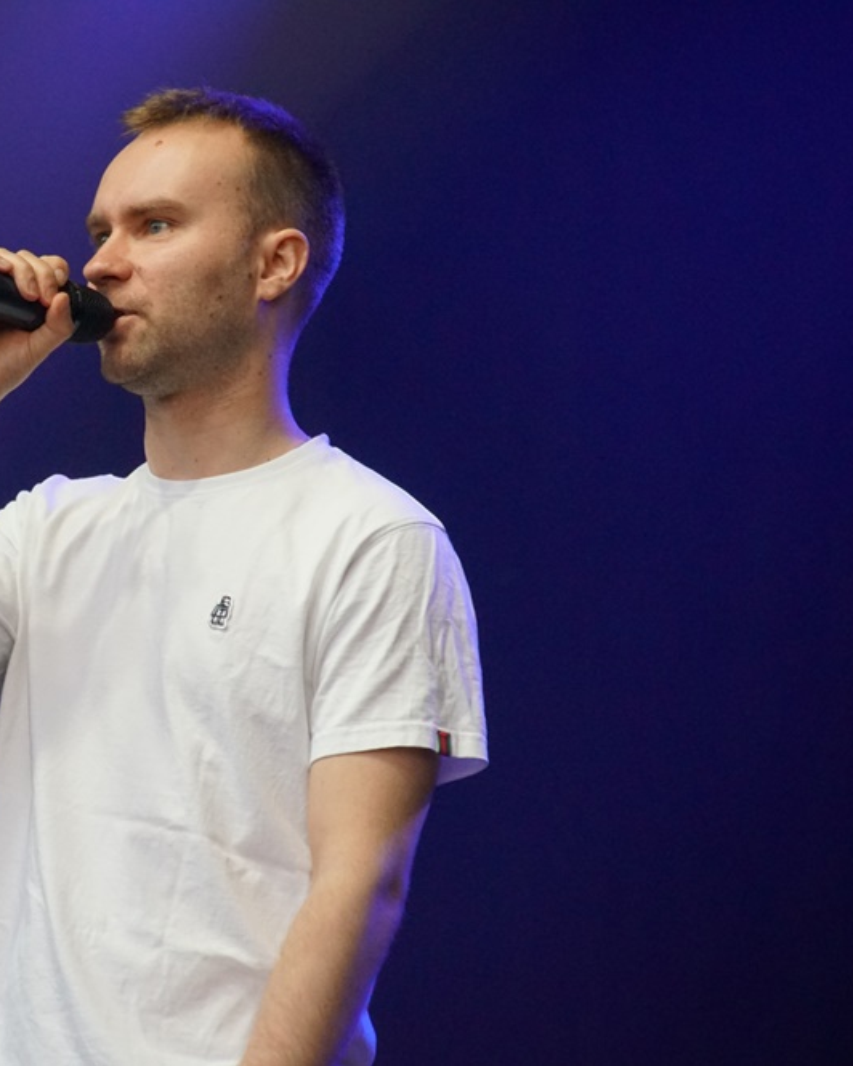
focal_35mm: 339
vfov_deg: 5.7
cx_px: 63
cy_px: 533
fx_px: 10698
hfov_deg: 4.6
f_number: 6.3
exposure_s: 1/250
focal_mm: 160
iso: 2500
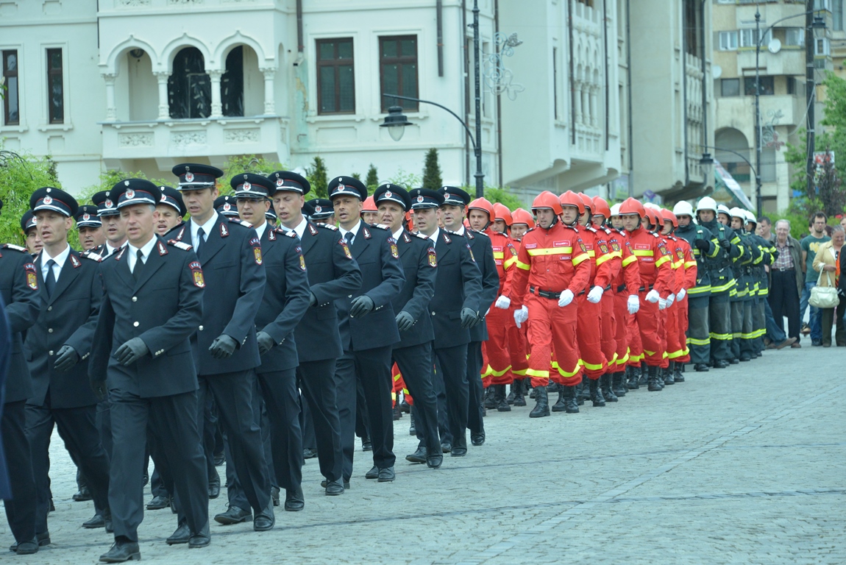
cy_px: 282
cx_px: 423
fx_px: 3174
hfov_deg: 15.2
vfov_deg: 10.2
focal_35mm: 135
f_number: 6.3
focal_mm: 135
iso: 2000
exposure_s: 1/2500
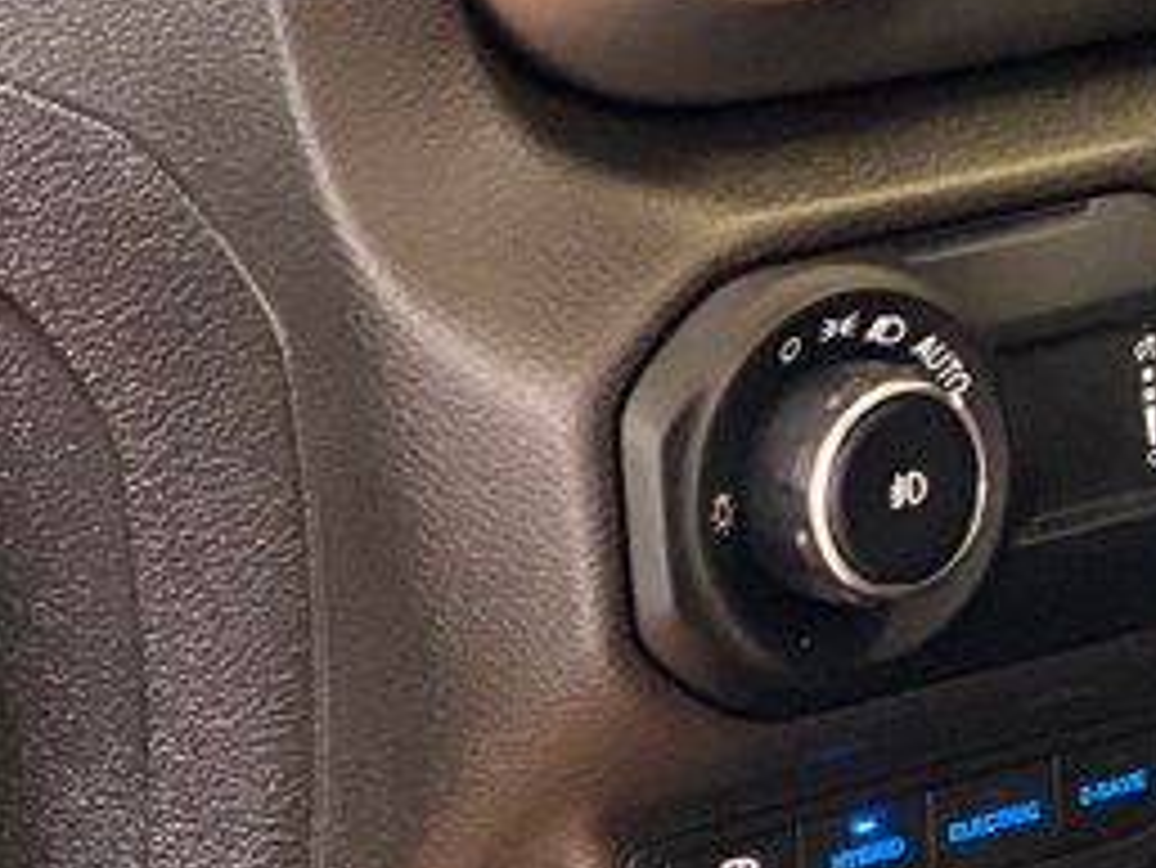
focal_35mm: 307
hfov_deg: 6.3
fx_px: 10257
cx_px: 2222
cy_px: -27
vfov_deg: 4.8
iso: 400
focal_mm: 9
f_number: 2.8
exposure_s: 1/40
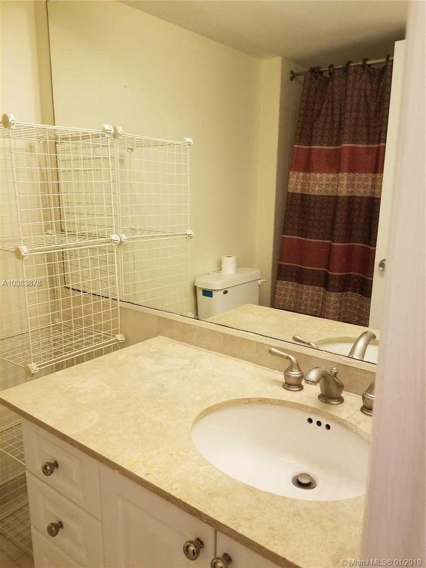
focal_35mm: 26
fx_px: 427
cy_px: 284
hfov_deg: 53.1
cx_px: 213
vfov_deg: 67.3
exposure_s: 1/20
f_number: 1.7
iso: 250
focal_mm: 4.25
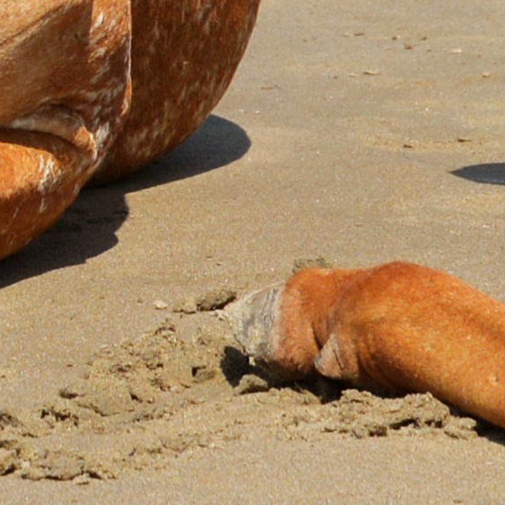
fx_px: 8352
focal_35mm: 506
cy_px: -1082
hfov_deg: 3.5
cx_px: -161
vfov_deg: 3.4
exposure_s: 1/400
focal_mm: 56
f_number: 6.3
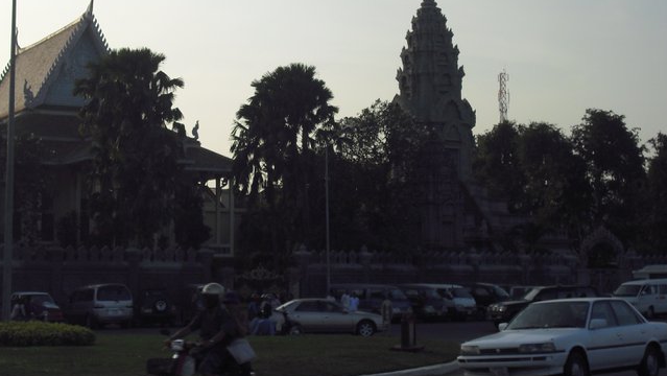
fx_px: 1327
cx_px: 259
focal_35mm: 75
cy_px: 102
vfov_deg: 16.1
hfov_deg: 28.1
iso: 100
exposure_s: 1/160
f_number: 9.7
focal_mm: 9
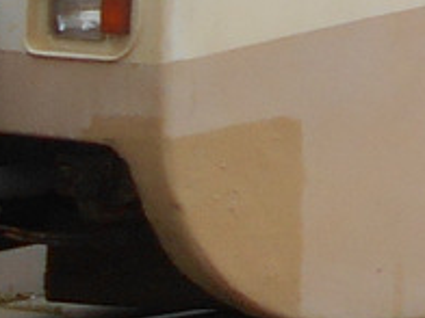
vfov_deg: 8.7
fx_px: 1952
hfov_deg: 10.6
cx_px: 1026
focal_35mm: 159
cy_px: -376
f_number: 3.2
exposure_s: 1/320
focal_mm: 4.6
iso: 80
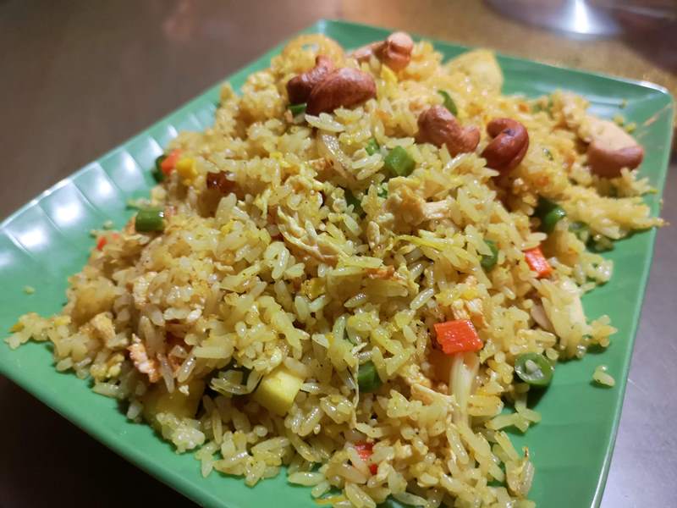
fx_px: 528
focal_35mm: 27
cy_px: 254
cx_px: 338
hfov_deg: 65.3
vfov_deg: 51.4
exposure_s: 1/25
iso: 500
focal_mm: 3.95
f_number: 1.8
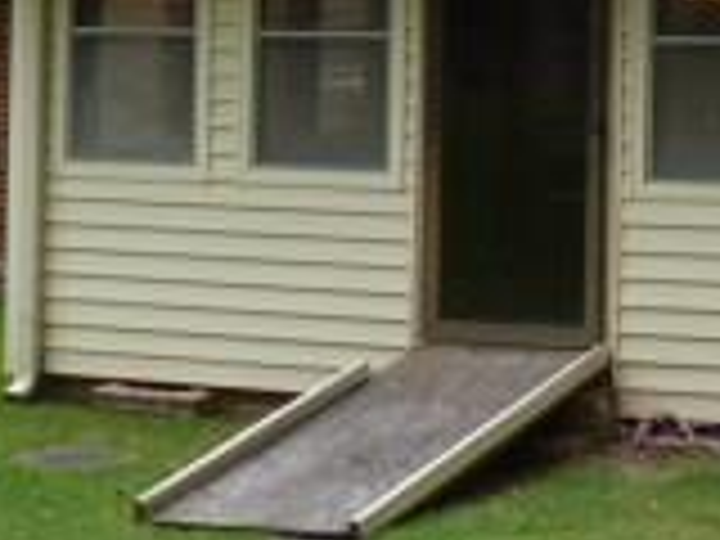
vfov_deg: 12.1
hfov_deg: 16.2
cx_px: 657
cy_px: -81
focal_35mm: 120
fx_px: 2496
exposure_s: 1/200
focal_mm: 5.4
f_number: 4
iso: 100
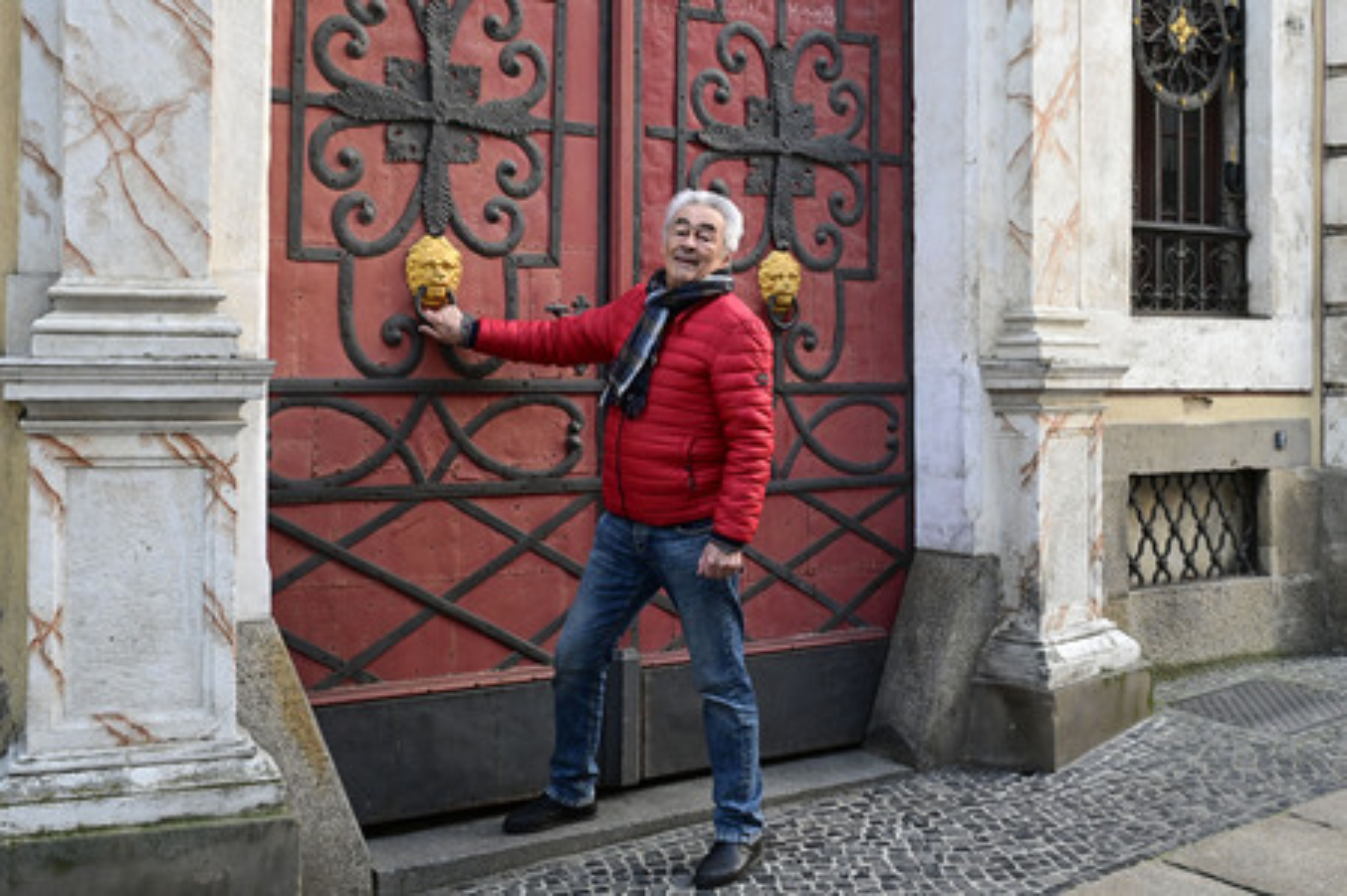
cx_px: 674
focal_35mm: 35
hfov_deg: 54.5
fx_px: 1309
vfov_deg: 37.8
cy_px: 448
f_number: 6.3
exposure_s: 1/200
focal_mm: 35
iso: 3200
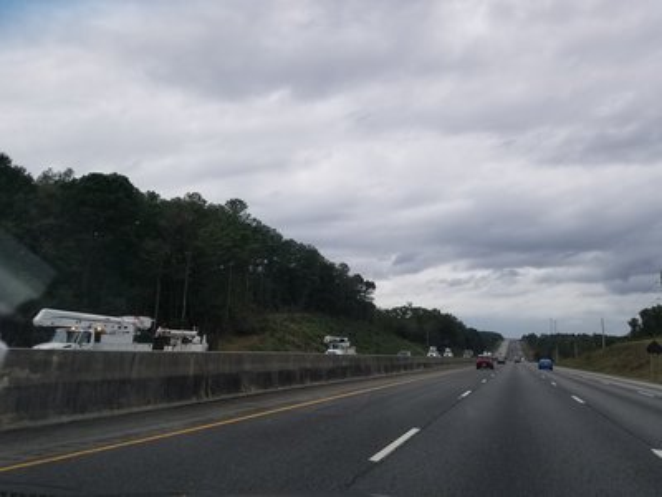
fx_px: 497
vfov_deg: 53.1
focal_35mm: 26
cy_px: 248
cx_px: 331
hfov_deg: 67.3
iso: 50
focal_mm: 4.25
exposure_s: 1/1128
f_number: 1.7
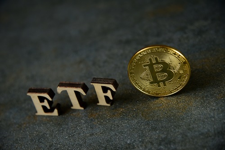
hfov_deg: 17.1
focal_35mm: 120
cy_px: 75
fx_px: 750
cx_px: 112
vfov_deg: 11.4
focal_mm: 120
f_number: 5
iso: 800
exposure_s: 1/80
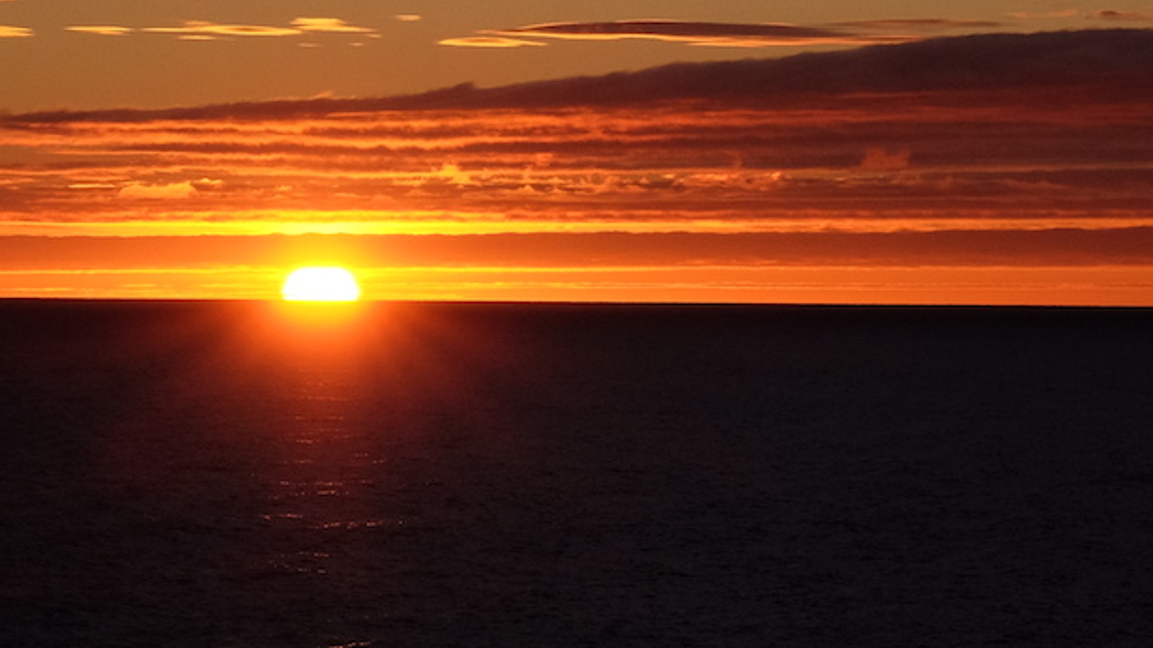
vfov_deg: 4.9
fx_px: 7579
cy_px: -243
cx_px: 844
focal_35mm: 248
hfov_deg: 8.7
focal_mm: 60
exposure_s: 1/640
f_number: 11
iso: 800
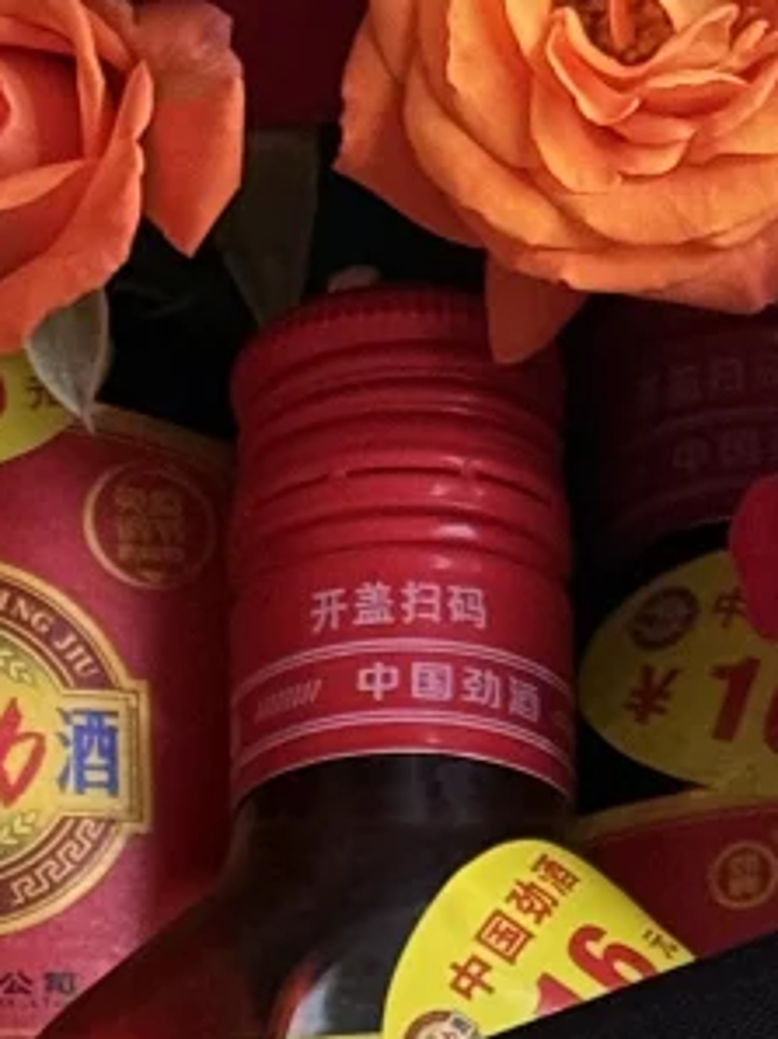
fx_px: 6962
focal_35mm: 232
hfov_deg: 6.4
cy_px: 1632
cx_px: 49
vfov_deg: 8.3
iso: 500
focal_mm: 6.76
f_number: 1.78
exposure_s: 1/40
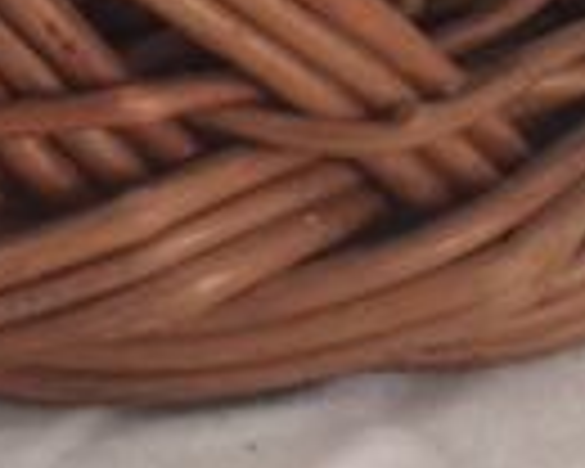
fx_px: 2407
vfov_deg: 10.7
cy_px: -238
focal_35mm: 139
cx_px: -32
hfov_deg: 13.6
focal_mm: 4.15
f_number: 2.2
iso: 64
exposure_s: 1/100
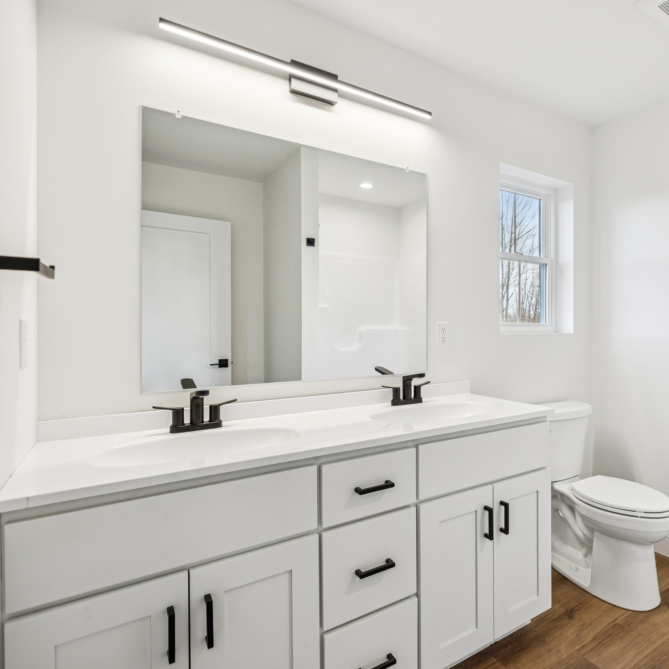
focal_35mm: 21
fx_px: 459
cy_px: 329
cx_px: 470
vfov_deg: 72.1
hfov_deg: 69.1
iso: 320
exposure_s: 1/40
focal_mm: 16
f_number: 4
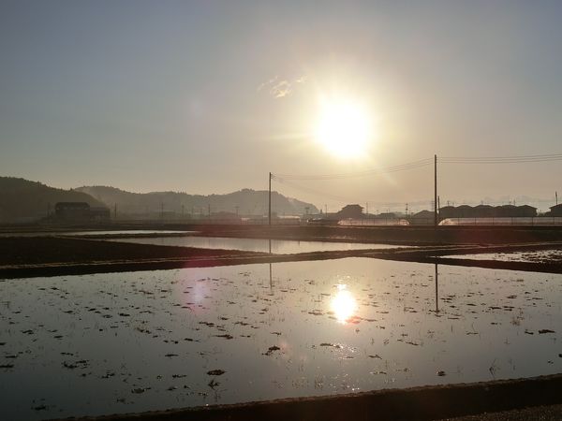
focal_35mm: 39
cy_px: 210
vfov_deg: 36.8
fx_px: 633
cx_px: 281
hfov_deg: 47.9
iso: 80
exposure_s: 1/1000
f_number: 8.2
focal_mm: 6.9
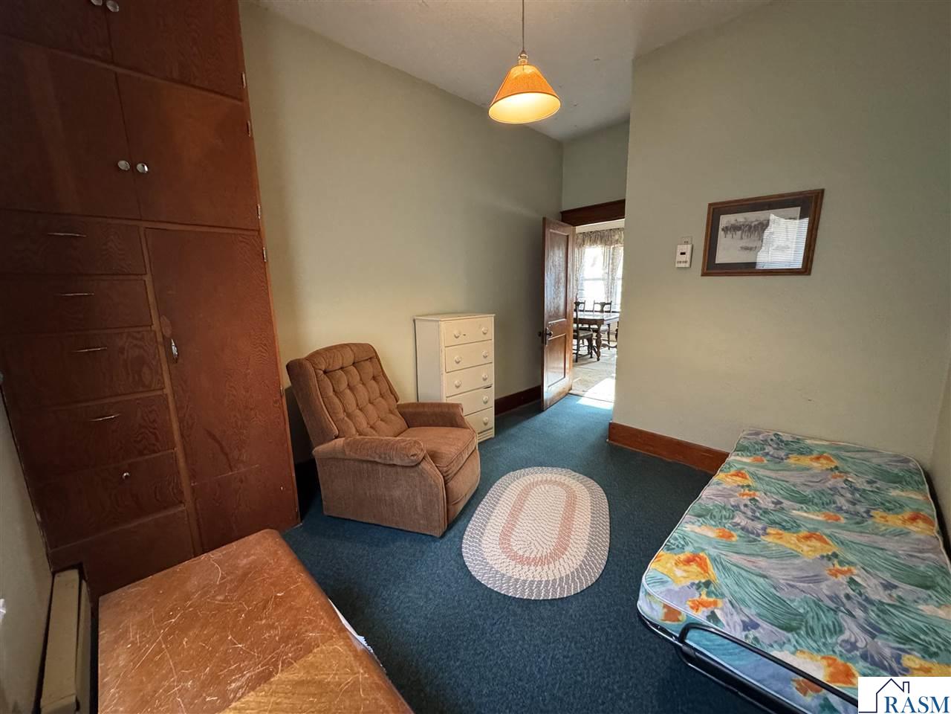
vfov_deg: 85.7
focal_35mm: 14
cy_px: 357
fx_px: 385
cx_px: 476
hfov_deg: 102.1
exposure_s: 1/60
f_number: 2.2
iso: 1000
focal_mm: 2.22
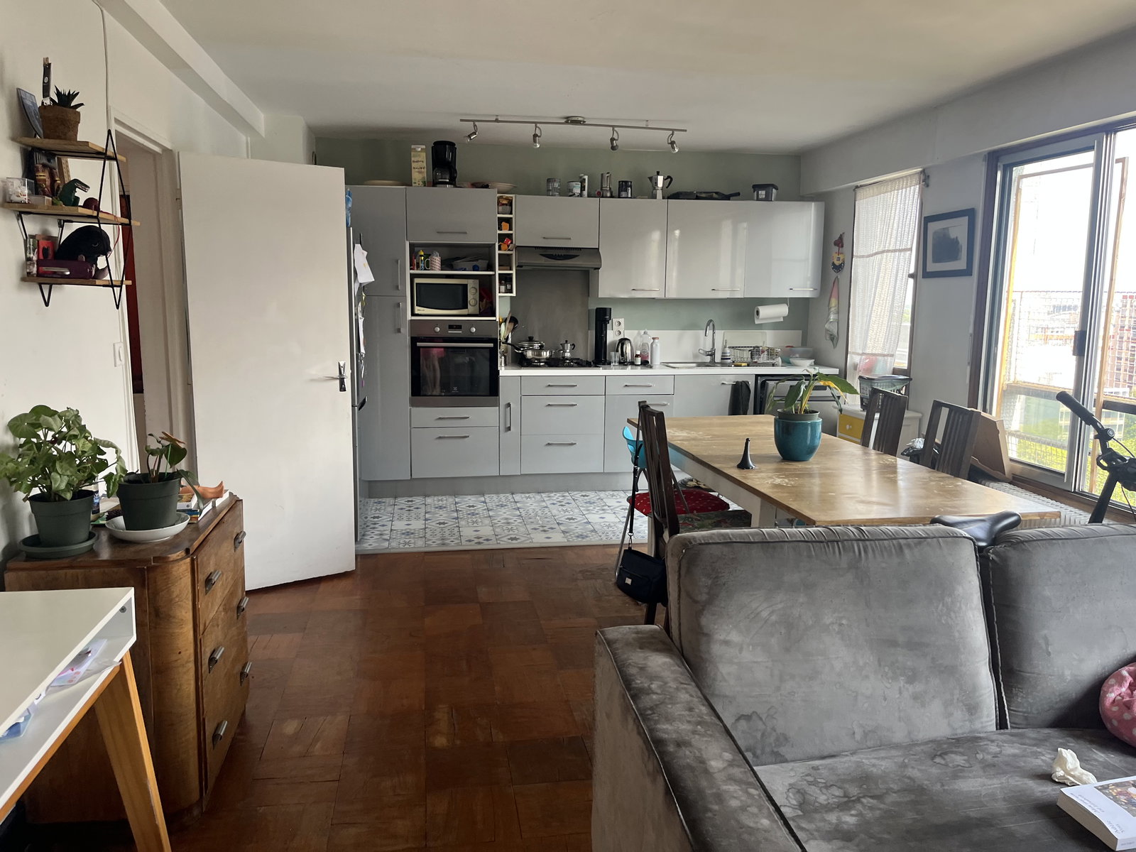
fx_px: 853
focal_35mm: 26
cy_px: 426
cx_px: 568
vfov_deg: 53.1
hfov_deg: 67.3
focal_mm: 5.1
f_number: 1.6
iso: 64
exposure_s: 1/145
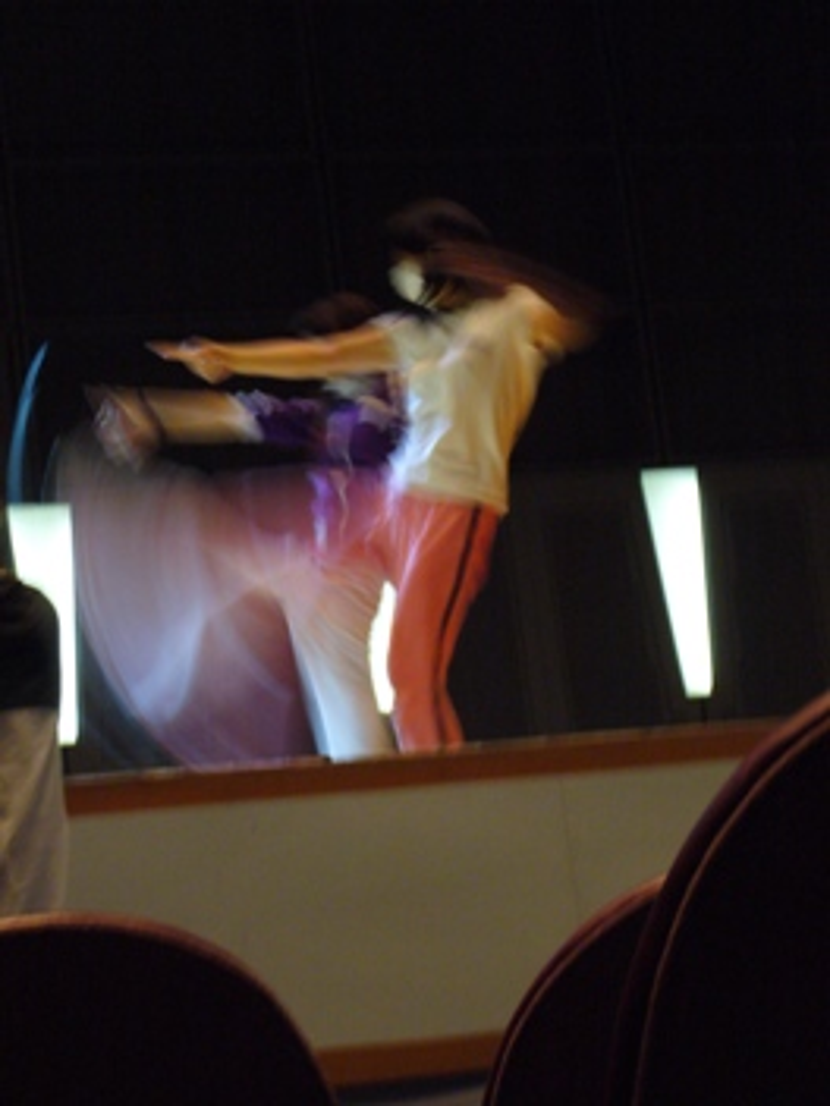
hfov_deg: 14.1
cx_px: 415
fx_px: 3357
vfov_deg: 18.7
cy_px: 553
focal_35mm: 105
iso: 200
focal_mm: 17.4
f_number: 5
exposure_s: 1/8
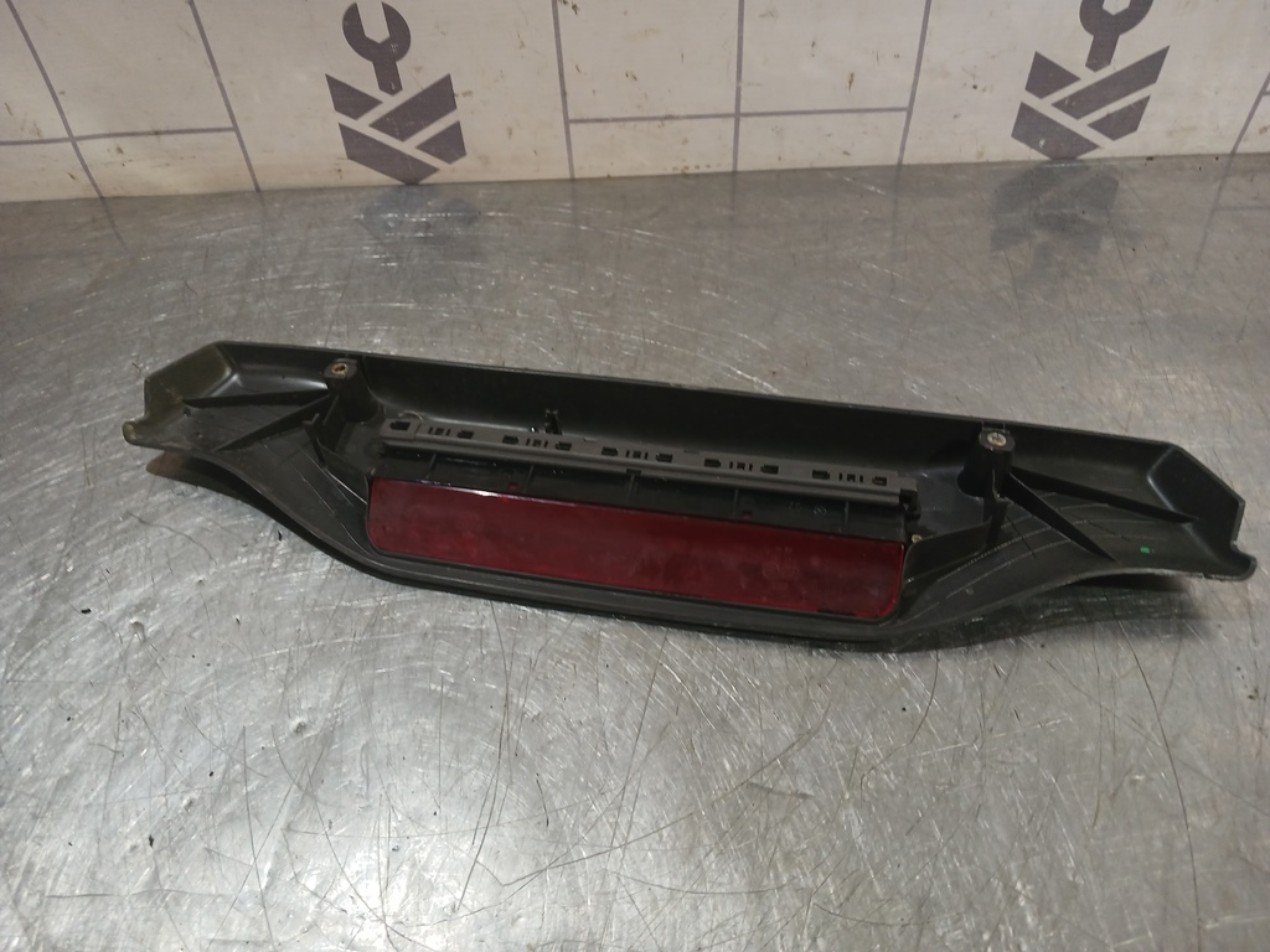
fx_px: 991
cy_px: 476
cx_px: 635
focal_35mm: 27
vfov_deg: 51.4
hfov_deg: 65.3
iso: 125
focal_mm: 4
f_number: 1.8
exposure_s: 1/50
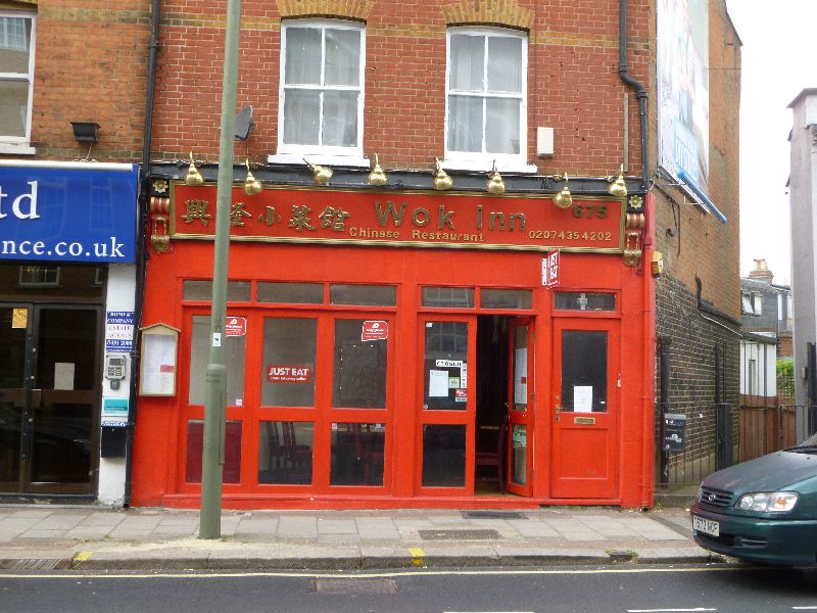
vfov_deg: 36.8
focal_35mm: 39
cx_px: 408
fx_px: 920
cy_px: 306
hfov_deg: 47.9
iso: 100
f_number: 3.7
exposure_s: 1/100
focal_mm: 6.9
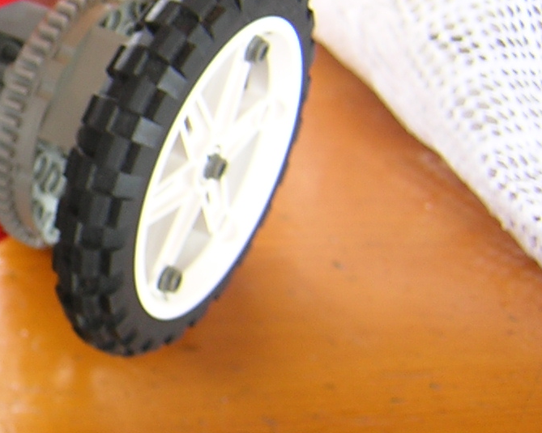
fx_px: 1347
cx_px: -105
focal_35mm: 84
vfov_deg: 18.2
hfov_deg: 21.2
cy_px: 143
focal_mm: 4.7
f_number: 2.6
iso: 100
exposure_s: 1/6.5
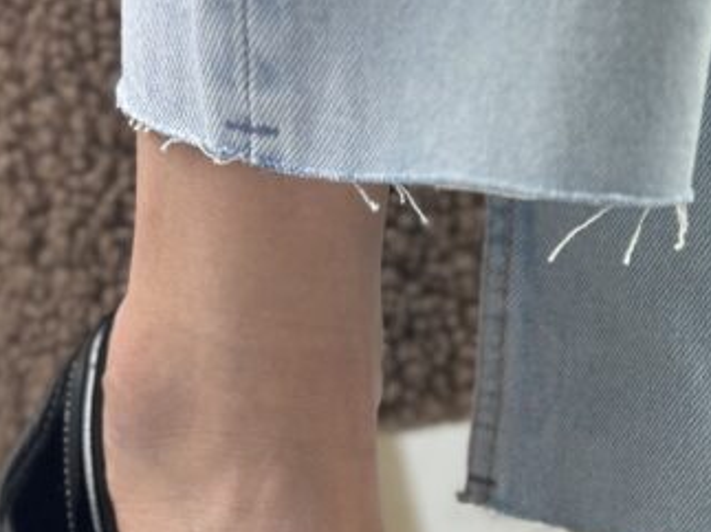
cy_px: 695
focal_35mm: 119
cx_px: 583
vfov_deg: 12.1
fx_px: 2443
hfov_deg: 16.4
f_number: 1.78
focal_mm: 6.86
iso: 80
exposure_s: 1/1062
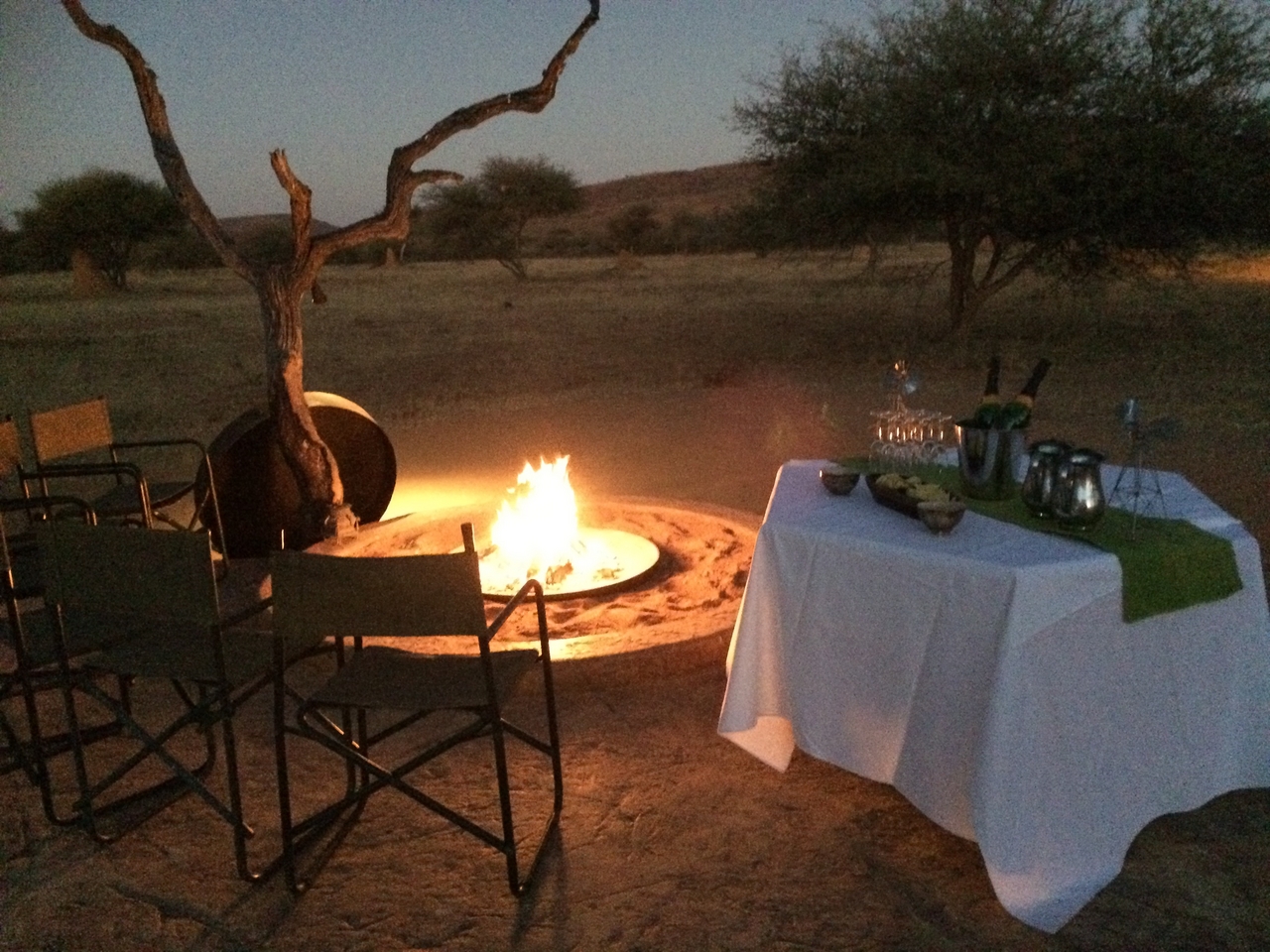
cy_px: 476
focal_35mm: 29
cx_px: 635
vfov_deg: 48.2
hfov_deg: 61.7
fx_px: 1064
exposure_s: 1/17
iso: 1600
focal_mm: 4.15
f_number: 2.2
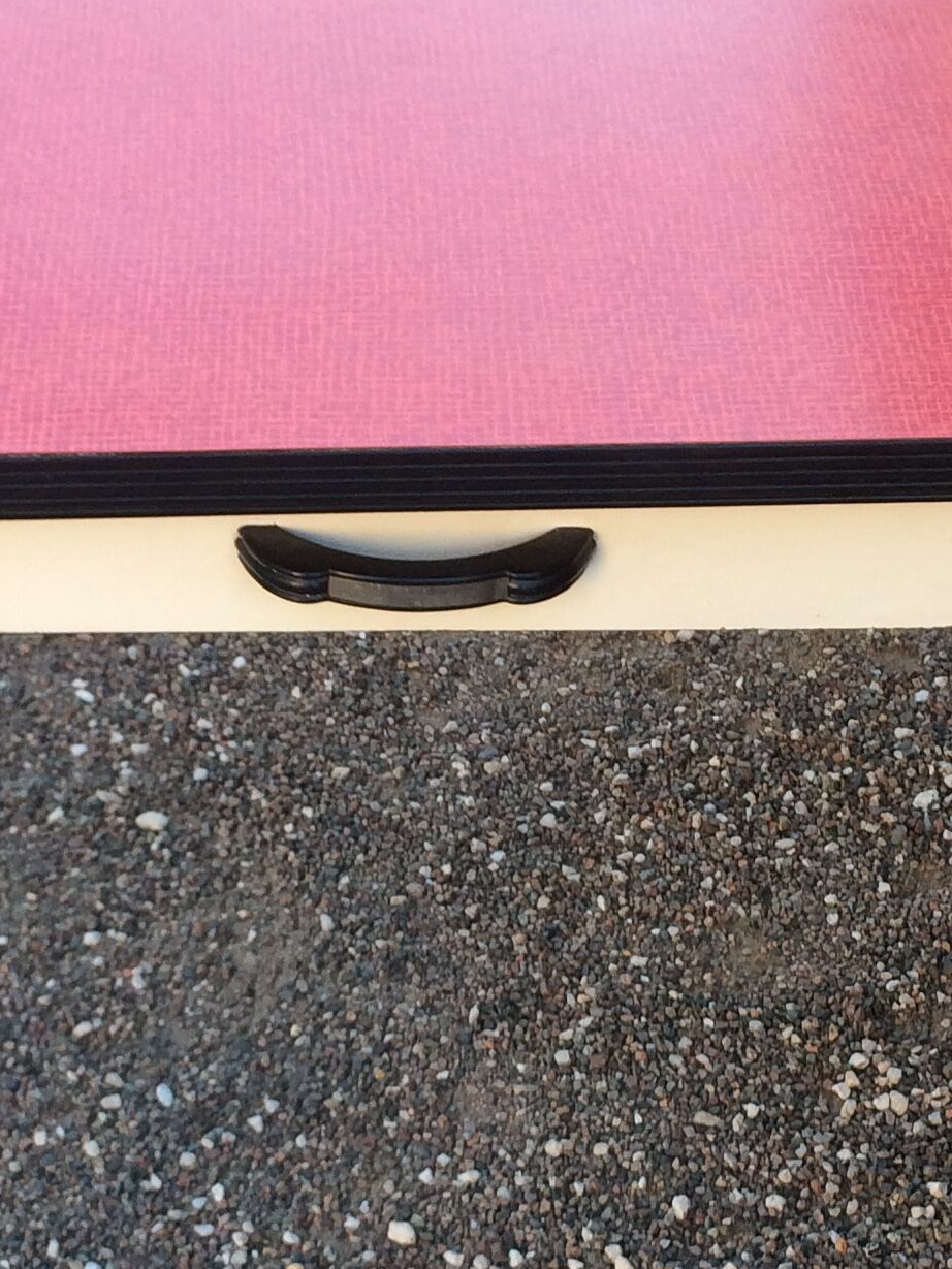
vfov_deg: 25.2
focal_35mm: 77
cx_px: 387
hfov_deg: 19.1
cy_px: 836
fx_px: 2823
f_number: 2.2
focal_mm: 4.15
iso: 50
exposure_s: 1/100
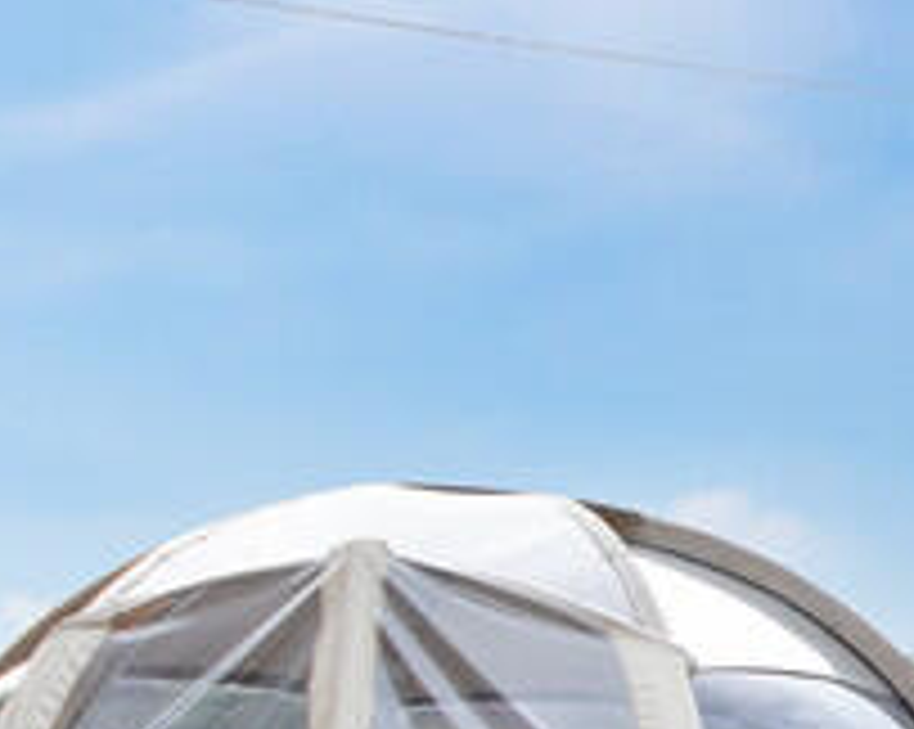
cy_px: 776
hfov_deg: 19.4
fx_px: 1919
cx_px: 1684
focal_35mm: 71
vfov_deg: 20.6
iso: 100
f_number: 8
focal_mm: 10
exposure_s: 1/60
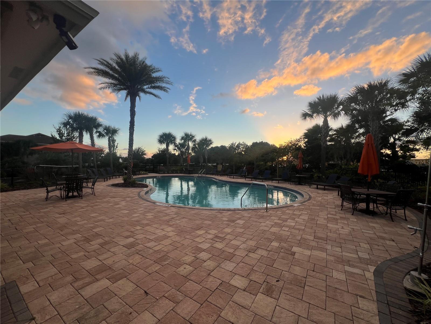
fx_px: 162
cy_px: 162
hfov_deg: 106.2
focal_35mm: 13
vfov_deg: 89.9
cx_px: 216
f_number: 1.8
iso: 32
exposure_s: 1/461
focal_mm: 1.57
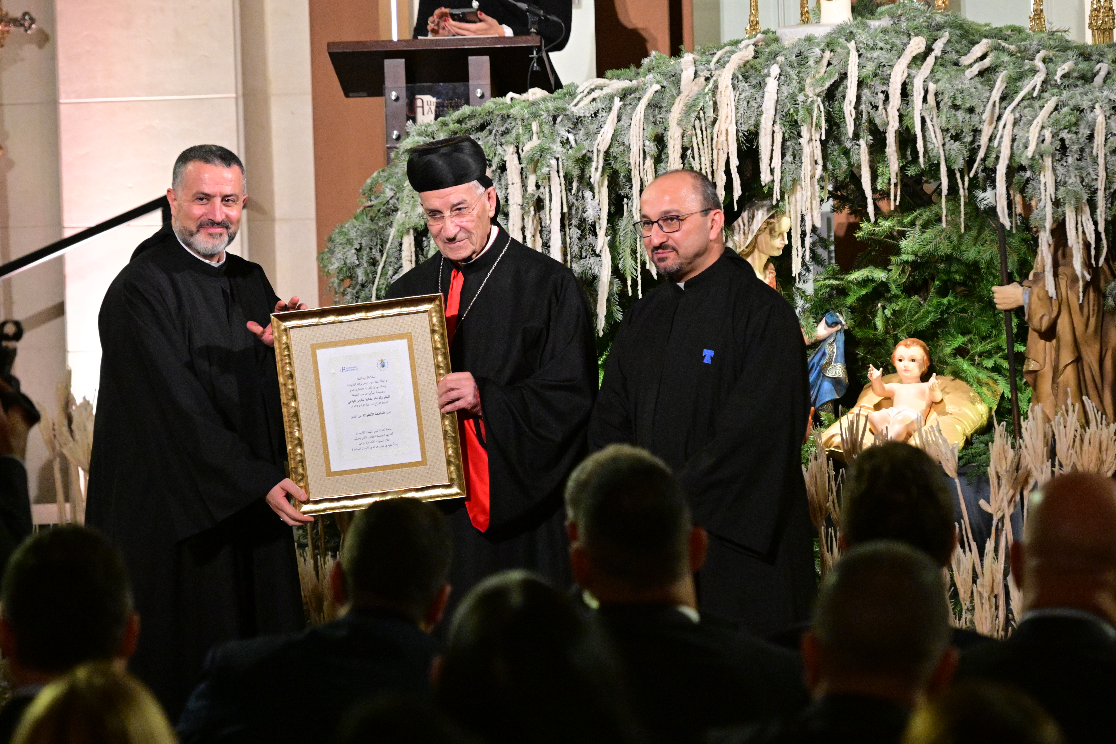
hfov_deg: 11.4
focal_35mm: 180
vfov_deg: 7.6
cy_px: 372
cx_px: 558
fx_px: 5580
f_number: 4
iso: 6400
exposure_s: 1/400
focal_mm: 120
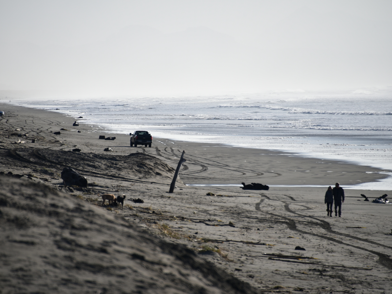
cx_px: 181
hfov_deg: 6.1
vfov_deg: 4.6
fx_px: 3692
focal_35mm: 326
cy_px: 147
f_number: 6.3
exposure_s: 1/640
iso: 100
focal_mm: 300
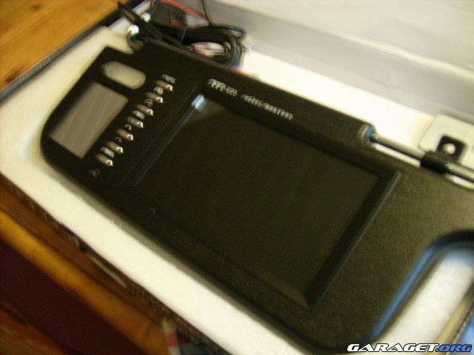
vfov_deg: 40.7
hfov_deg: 52.6
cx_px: 237
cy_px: 178
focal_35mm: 35
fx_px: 479
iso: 100
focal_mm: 5.95
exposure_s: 1
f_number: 2.8
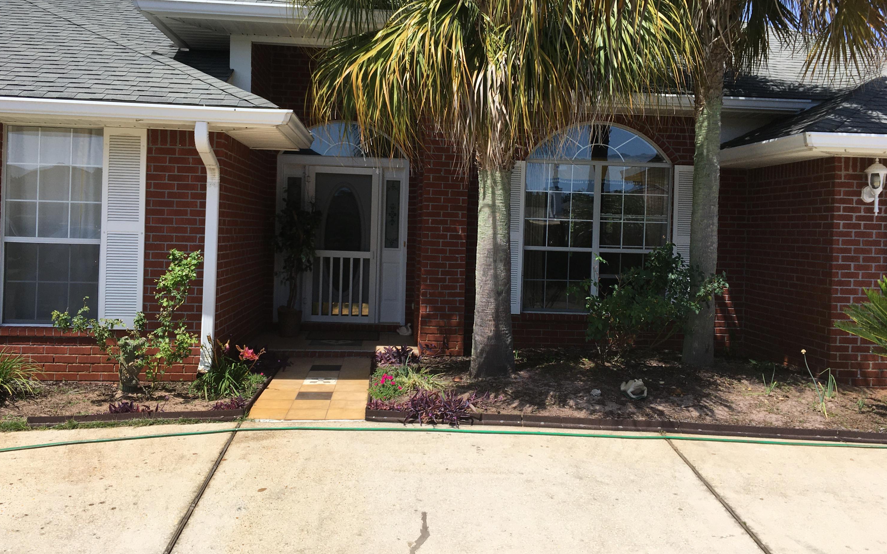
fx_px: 749
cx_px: 444
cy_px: 231
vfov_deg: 40.5
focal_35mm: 31
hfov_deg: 61.2
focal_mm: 4.15
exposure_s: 1/1603
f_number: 2.2
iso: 25
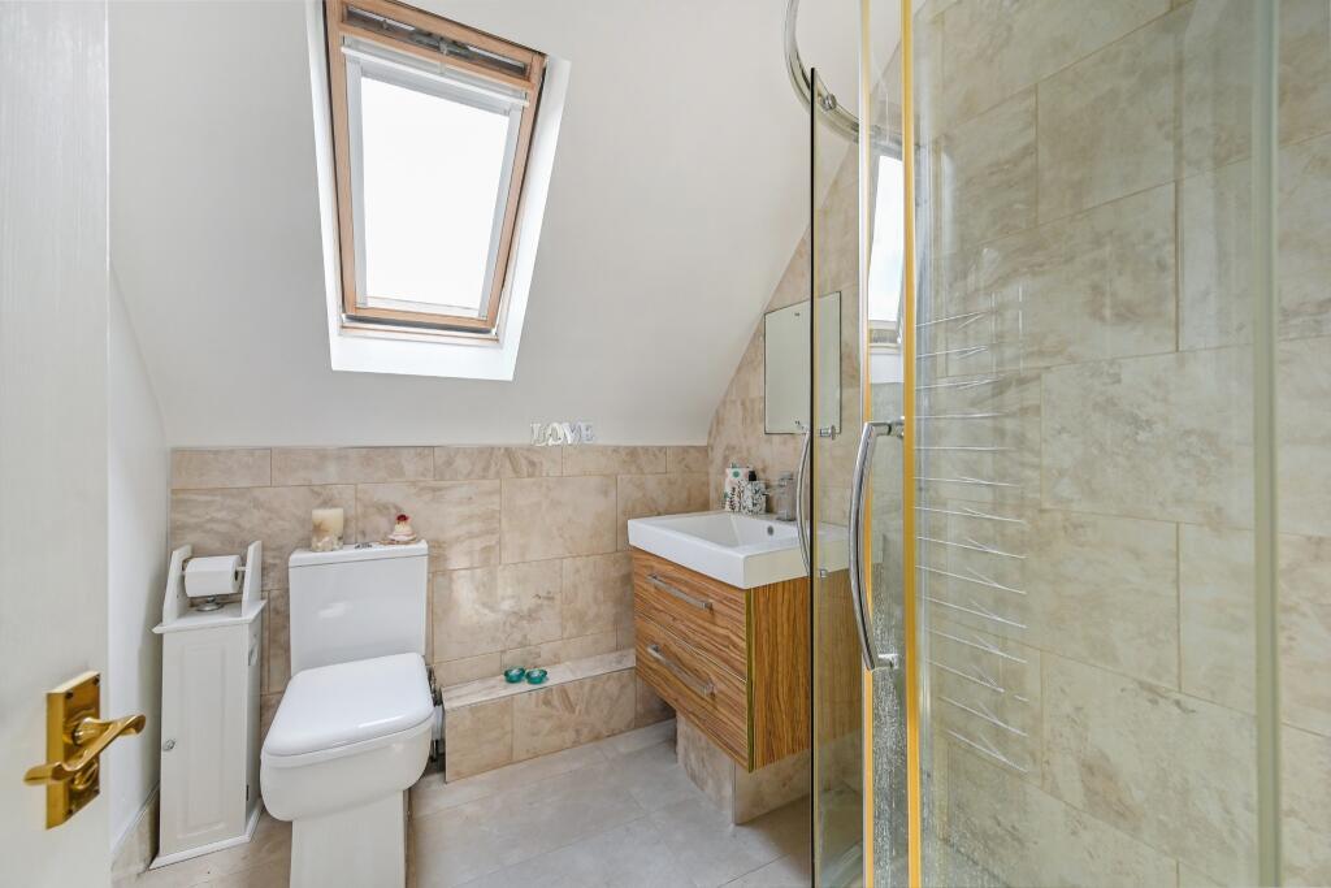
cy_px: 444
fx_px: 518
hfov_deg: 104.2
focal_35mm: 14
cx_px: 666
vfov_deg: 81.2
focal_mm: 14
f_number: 8
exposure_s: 1/25
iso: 400
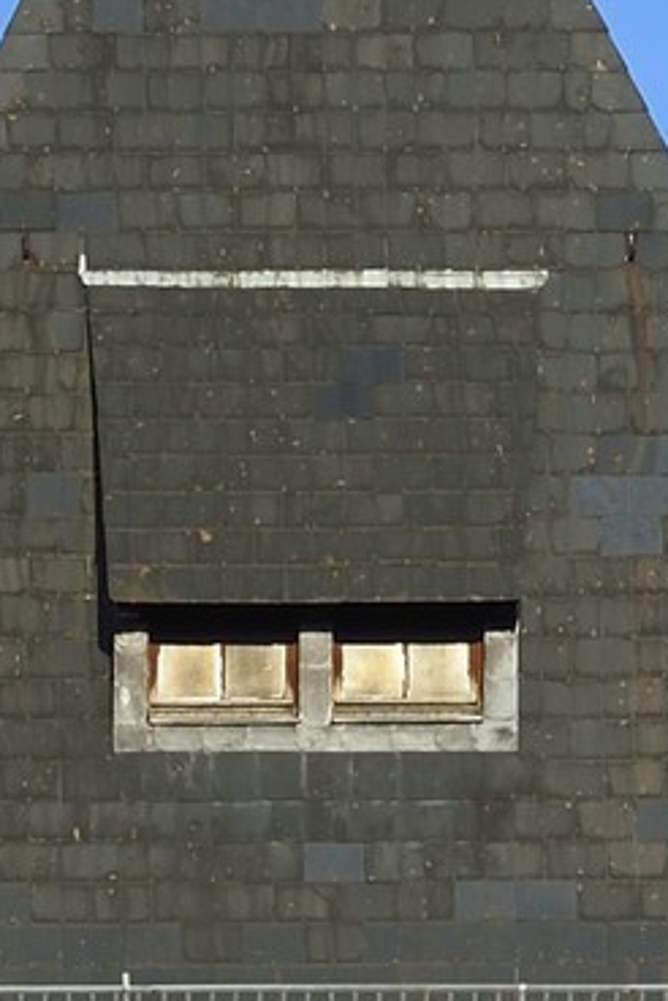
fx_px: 19927
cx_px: -511
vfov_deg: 2.8
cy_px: 2625
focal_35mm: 716
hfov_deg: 1.9
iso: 200
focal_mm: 110
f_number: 10
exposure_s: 1/320
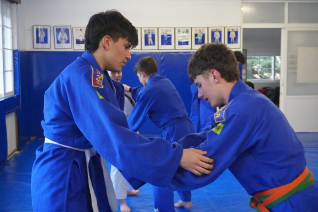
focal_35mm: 54
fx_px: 477
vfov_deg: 25.1
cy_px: 106
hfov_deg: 36.9
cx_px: 159
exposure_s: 1/160
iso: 5000
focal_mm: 36
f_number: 5.6
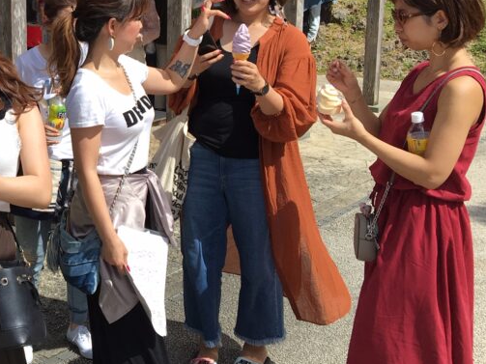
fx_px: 828
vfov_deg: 24.6
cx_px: 16
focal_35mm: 59
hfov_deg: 30.7
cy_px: 97
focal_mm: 4.15
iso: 25
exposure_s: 1/1876
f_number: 2.2
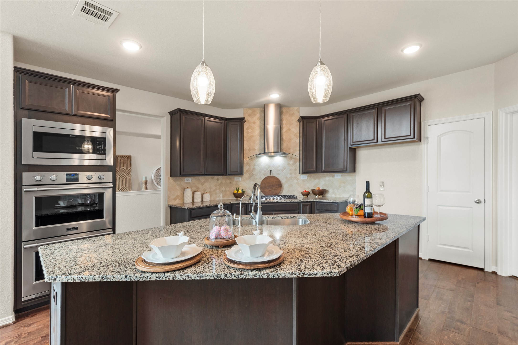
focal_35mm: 16
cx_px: 259
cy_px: 172
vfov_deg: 73.8
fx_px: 230
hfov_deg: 96.7
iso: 400
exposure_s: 1/3
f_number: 8
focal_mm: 16
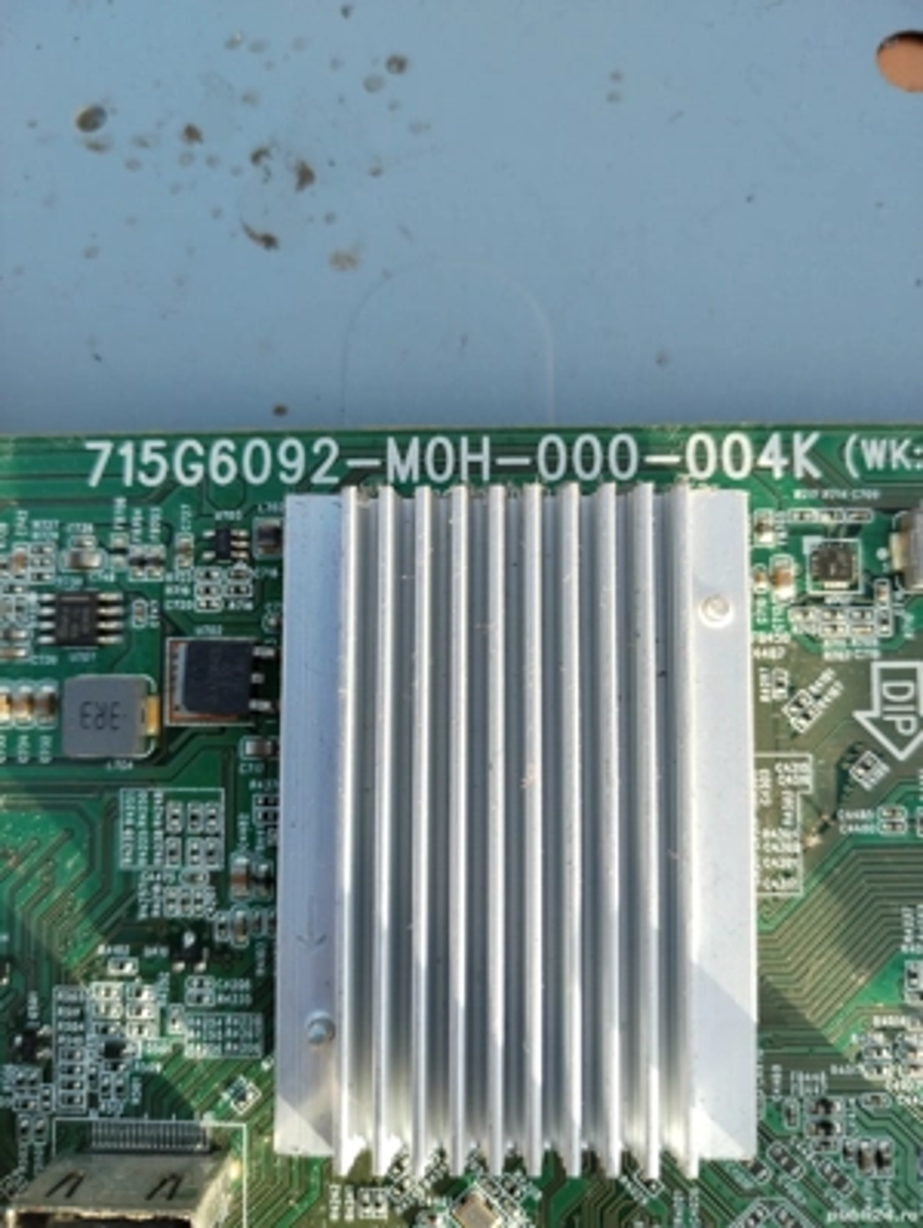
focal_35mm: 26
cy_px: 614
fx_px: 923
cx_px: 462
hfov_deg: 53.1
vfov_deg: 67.3
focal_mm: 4.75
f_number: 1.8
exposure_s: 1/299
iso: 100
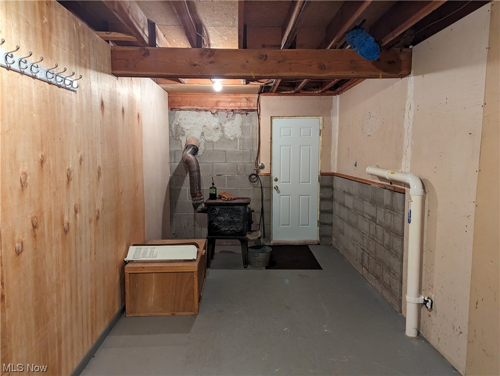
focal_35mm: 24
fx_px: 347
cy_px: 188
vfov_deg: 56.9
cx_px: 250
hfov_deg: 71.5
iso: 930
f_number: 1.85
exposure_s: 1/120
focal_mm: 6.81
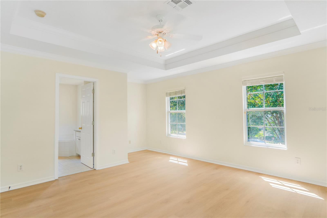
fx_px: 163
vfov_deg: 67.4
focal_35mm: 18
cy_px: 109
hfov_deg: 90.0
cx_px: 164
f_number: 3.2
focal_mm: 12
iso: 100
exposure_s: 1/80
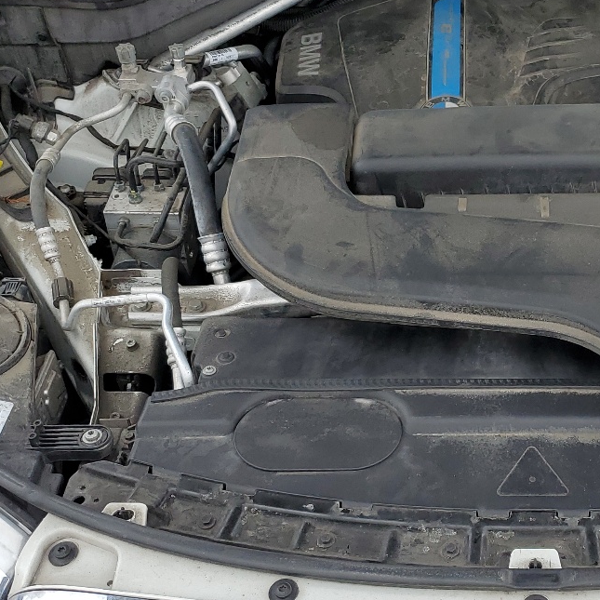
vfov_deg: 30.0
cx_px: 515
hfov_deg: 29.1
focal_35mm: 57
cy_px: 295
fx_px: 1118
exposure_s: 1/769
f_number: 1.5
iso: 50
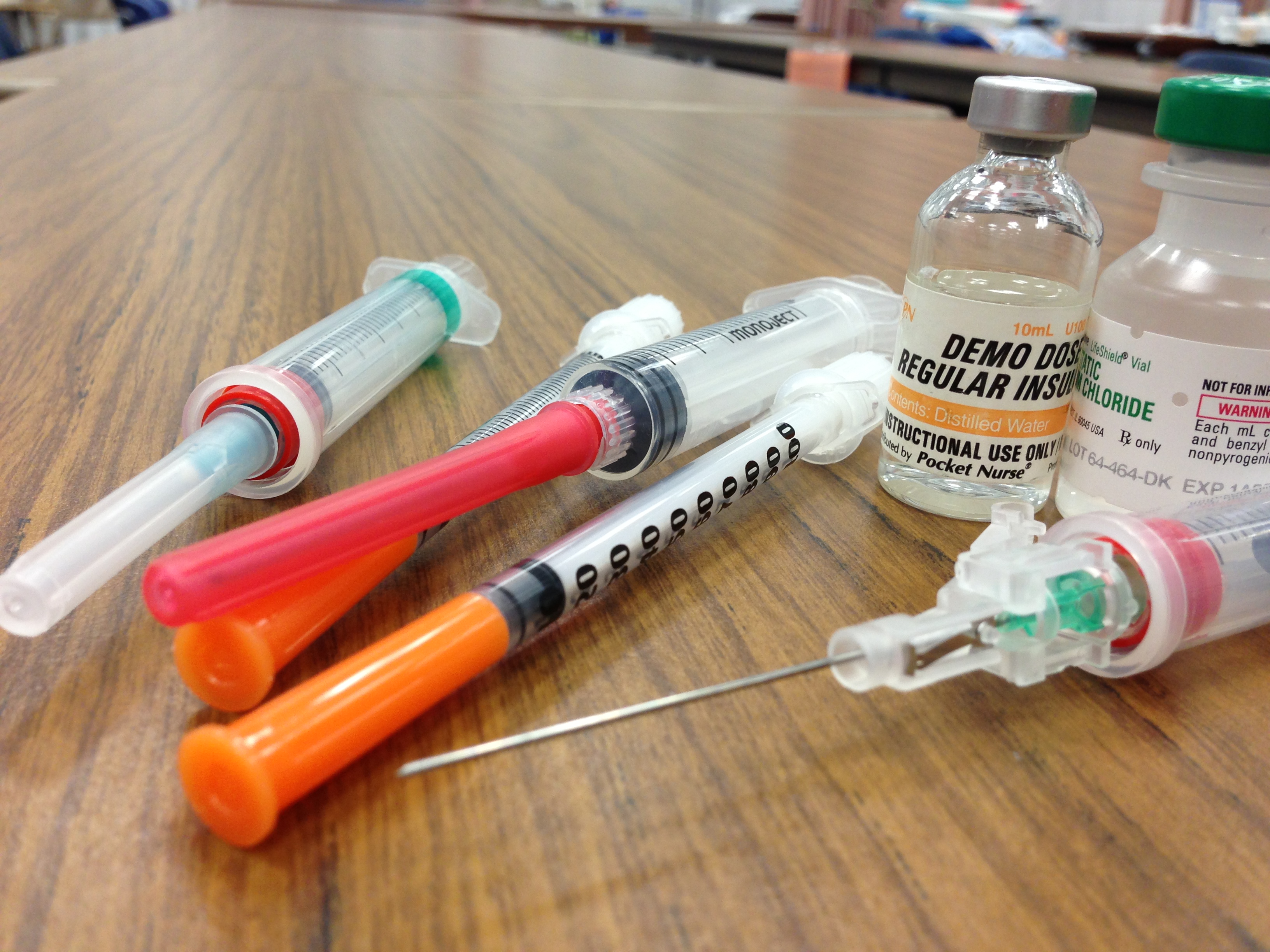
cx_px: 635
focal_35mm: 33
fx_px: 1211
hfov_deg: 55.4
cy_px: 476
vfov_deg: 42.9
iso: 80
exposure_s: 1/20
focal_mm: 4.13
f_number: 2.4
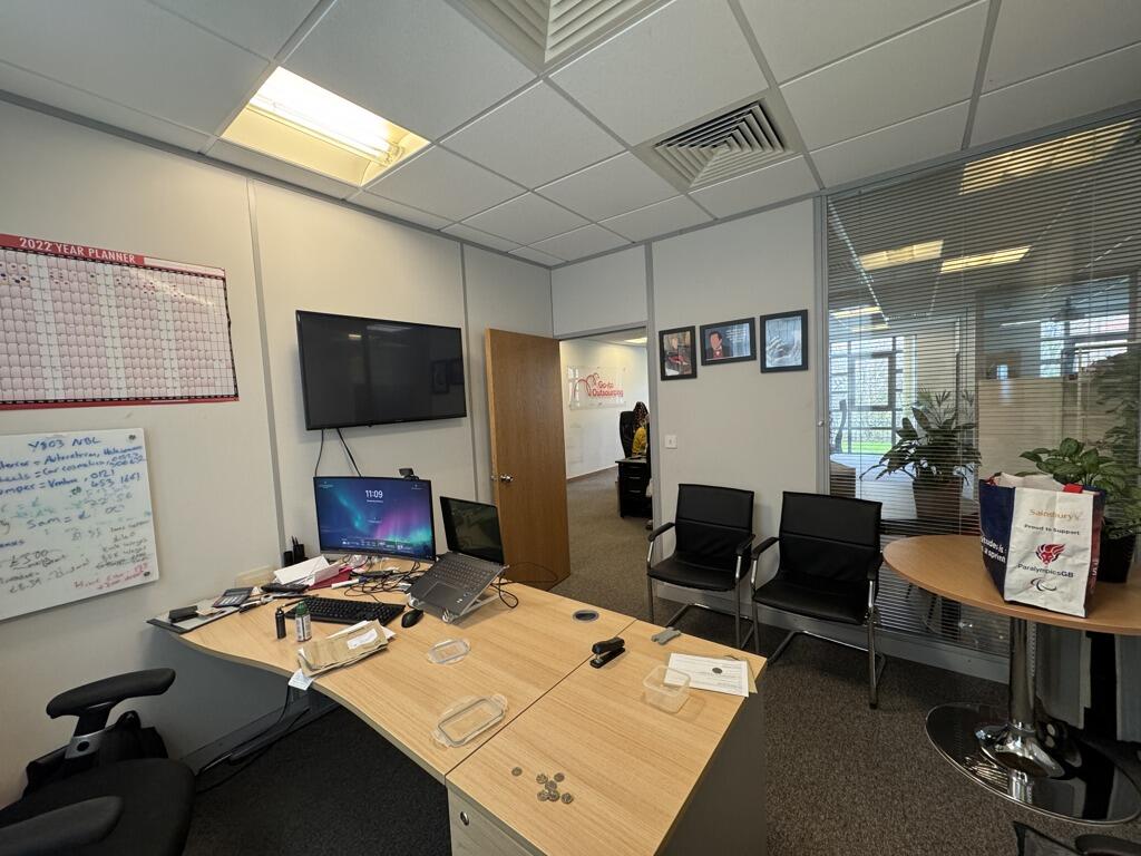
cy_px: 428
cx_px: 570
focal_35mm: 14
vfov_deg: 85.7
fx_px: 461
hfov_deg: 102.1
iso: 250
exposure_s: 1/100
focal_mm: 2.22
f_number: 2.2
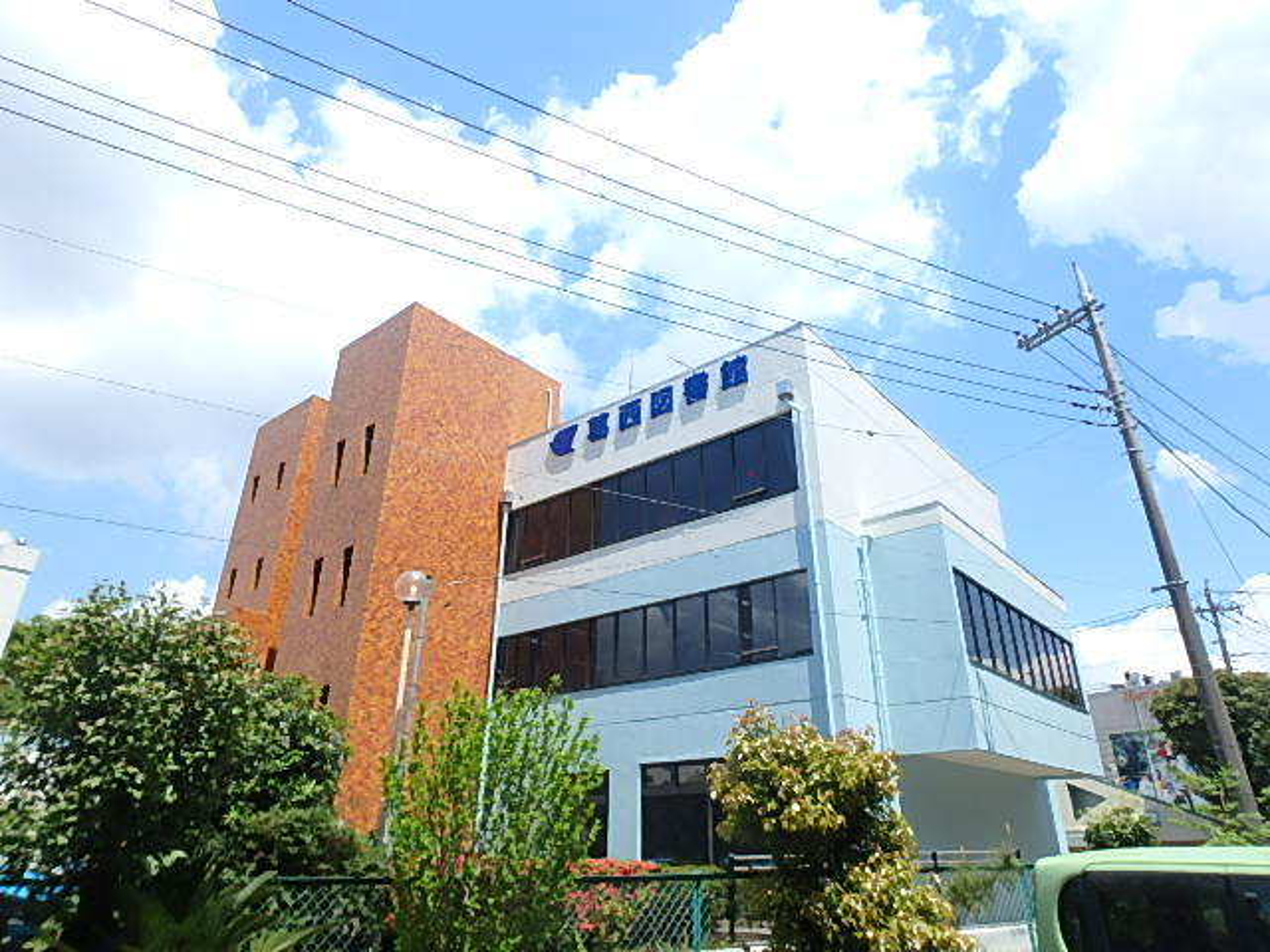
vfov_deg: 63.4
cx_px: 635
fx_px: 770
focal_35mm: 21
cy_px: 476
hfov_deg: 79.0
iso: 125
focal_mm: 3.7
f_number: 3.5
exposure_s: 1/1000
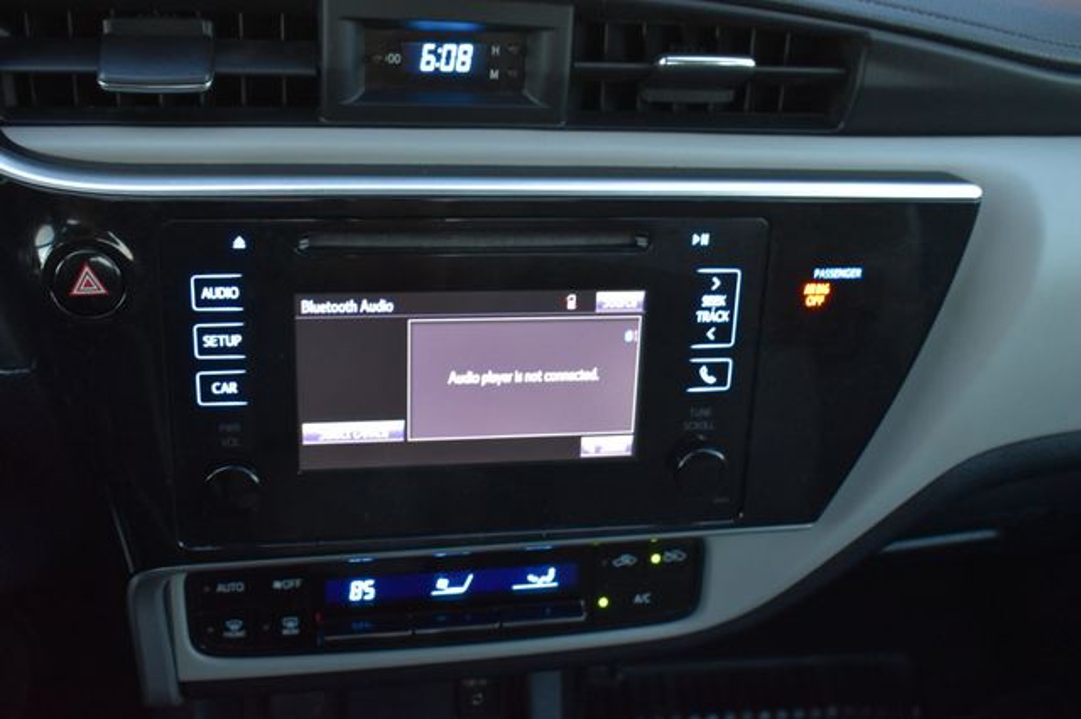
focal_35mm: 39
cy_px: 360
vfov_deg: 34.2
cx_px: 540
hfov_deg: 49.6
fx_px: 1170
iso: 1600
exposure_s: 1/15
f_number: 6.3
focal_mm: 26
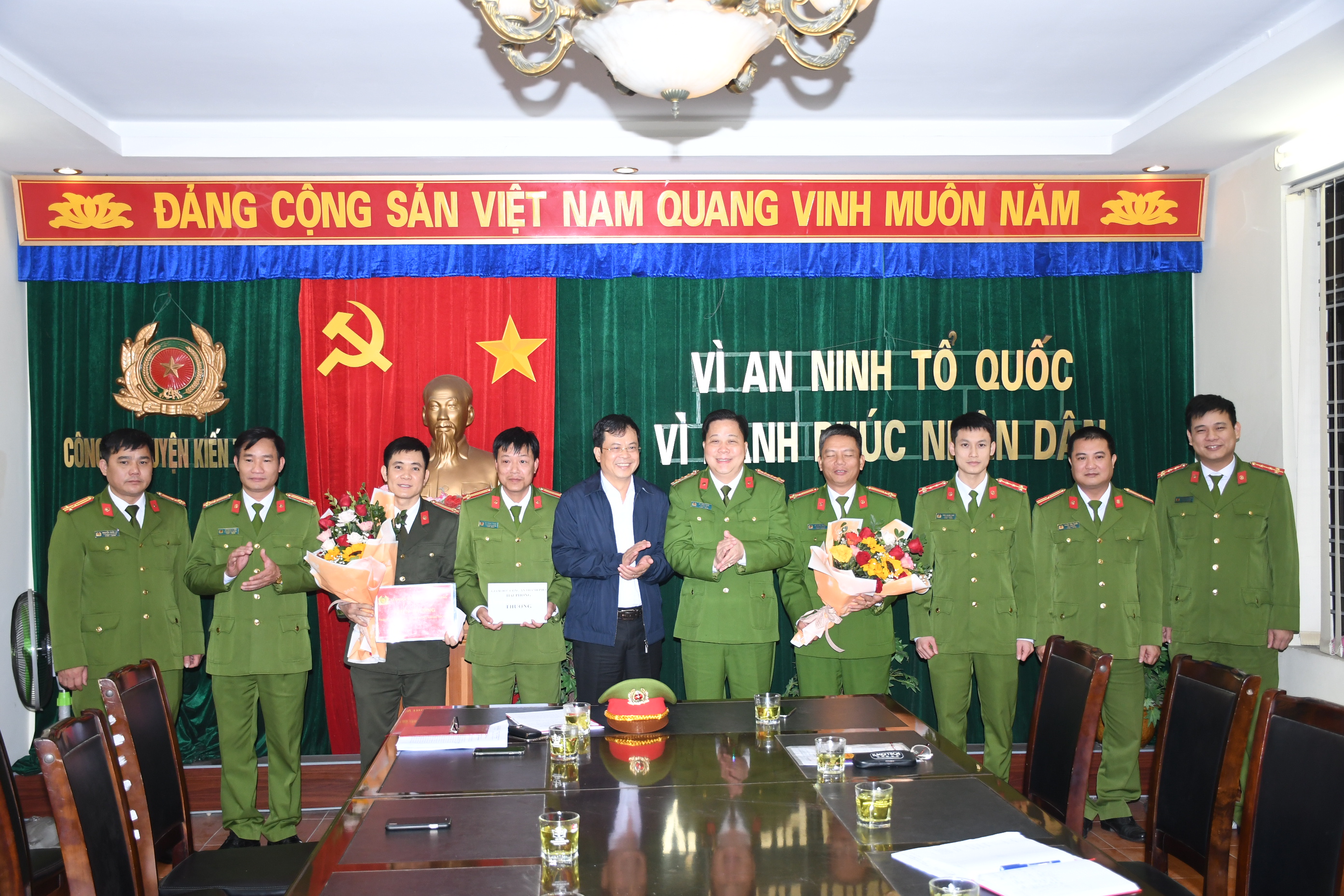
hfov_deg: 53.1
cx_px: 672
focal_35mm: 36
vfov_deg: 36.9
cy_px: 448
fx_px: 1344
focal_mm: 24
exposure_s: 1/200
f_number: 3.8
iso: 800
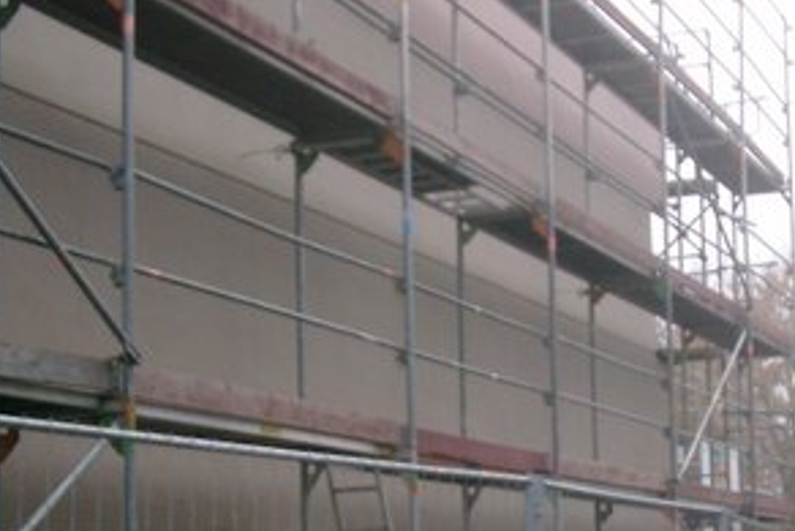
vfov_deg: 16.9
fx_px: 1745
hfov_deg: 25.3
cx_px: 602
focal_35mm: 79
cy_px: 542
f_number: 2.6
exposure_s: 1/640
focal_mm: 7.6
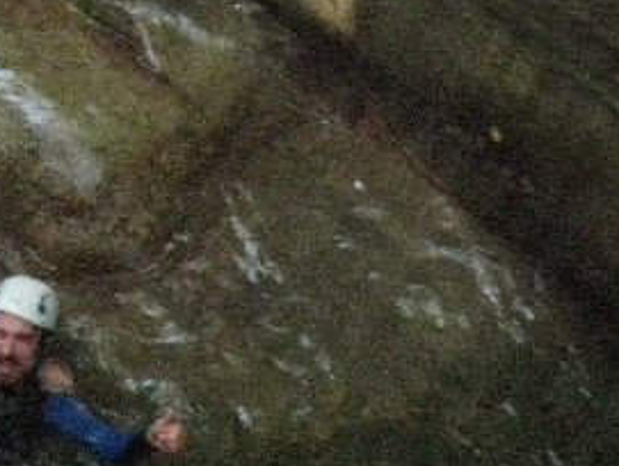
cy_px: 392
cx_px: -9
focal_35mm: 254
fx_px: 4548
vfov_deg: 5.9
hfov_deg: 7.7
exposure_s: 1/100
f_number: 5.1
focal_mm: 18.2
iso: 800
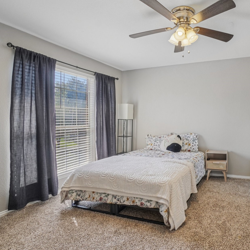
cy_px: 125
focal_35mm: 21
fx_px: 172
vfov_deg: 72.1
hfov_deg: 69.2
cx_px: 175
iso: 400
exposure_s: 1/80
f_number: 8
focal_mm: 10
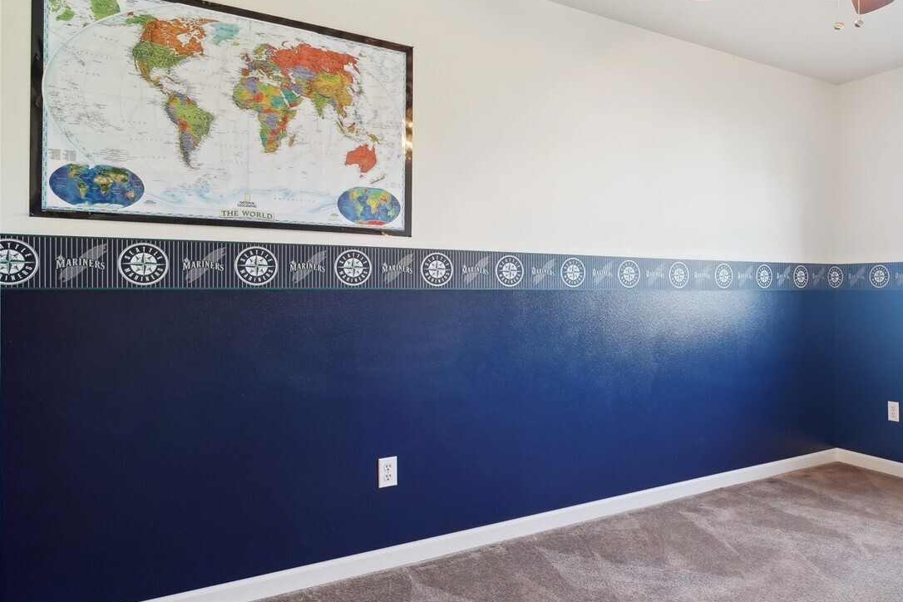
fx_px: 627
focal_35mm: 25
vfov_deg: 51.3
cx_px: 626
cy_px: 299
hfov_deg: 68.8
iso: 1600
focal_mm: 16
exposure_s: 1/13
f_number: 8
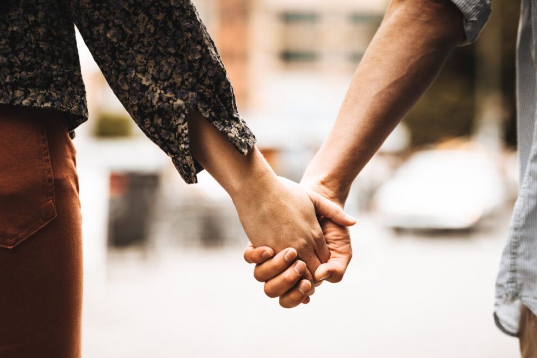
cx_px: 270
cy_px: 186
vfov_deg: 11.7
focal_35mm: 117
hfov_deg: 17.5
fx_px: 1746
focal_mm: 112
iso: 200
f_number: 2.8
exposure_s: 1/500
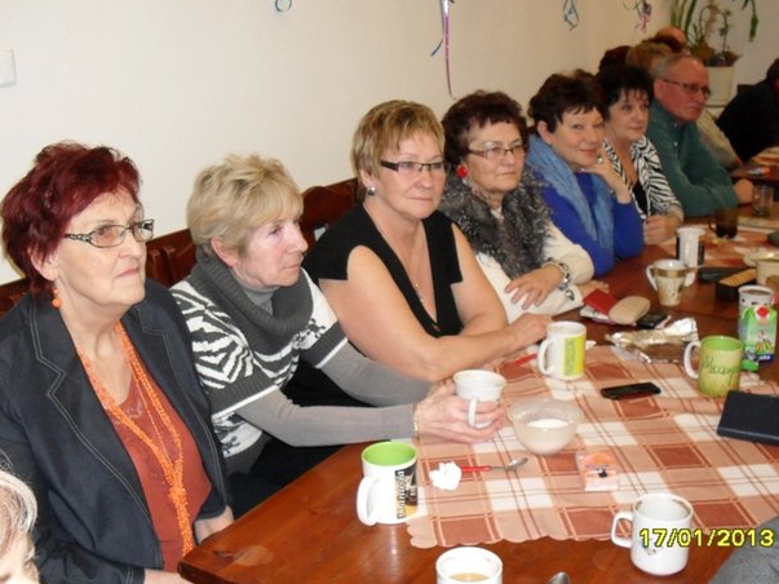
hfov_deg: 45.8
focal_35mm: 41
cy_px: 283
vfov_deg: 35.1
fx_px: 922
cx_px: 386
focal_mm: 6.3
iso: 200
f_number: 2.8
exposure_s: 1/45
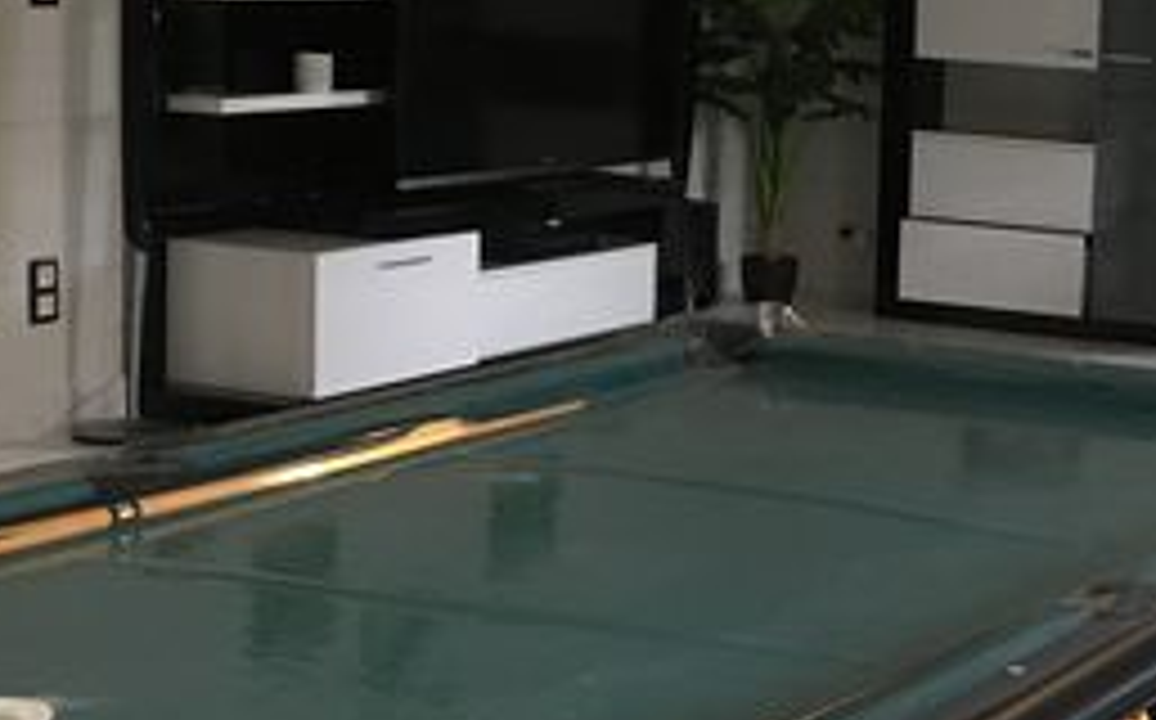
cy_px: 225
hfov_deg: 23.0
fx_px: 2644
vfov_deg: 15.5
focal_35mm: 84
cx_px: 1325
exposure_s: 1/17
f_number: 2.2
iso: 80
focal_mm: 4.15
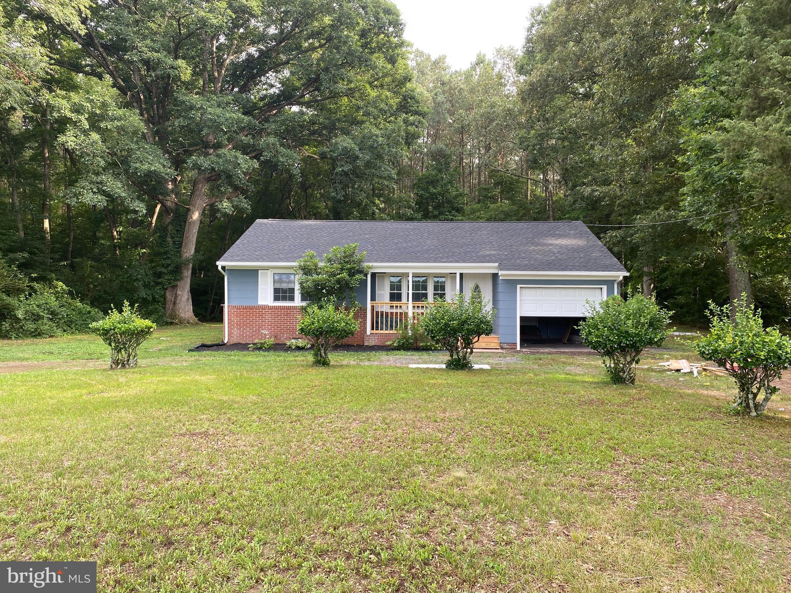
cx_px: 396
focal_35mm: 26
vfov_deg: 53.1
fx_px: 594
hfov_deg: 67.3
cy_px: 296
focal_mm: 4.25
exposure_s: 1/132
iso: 32
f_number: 1.8
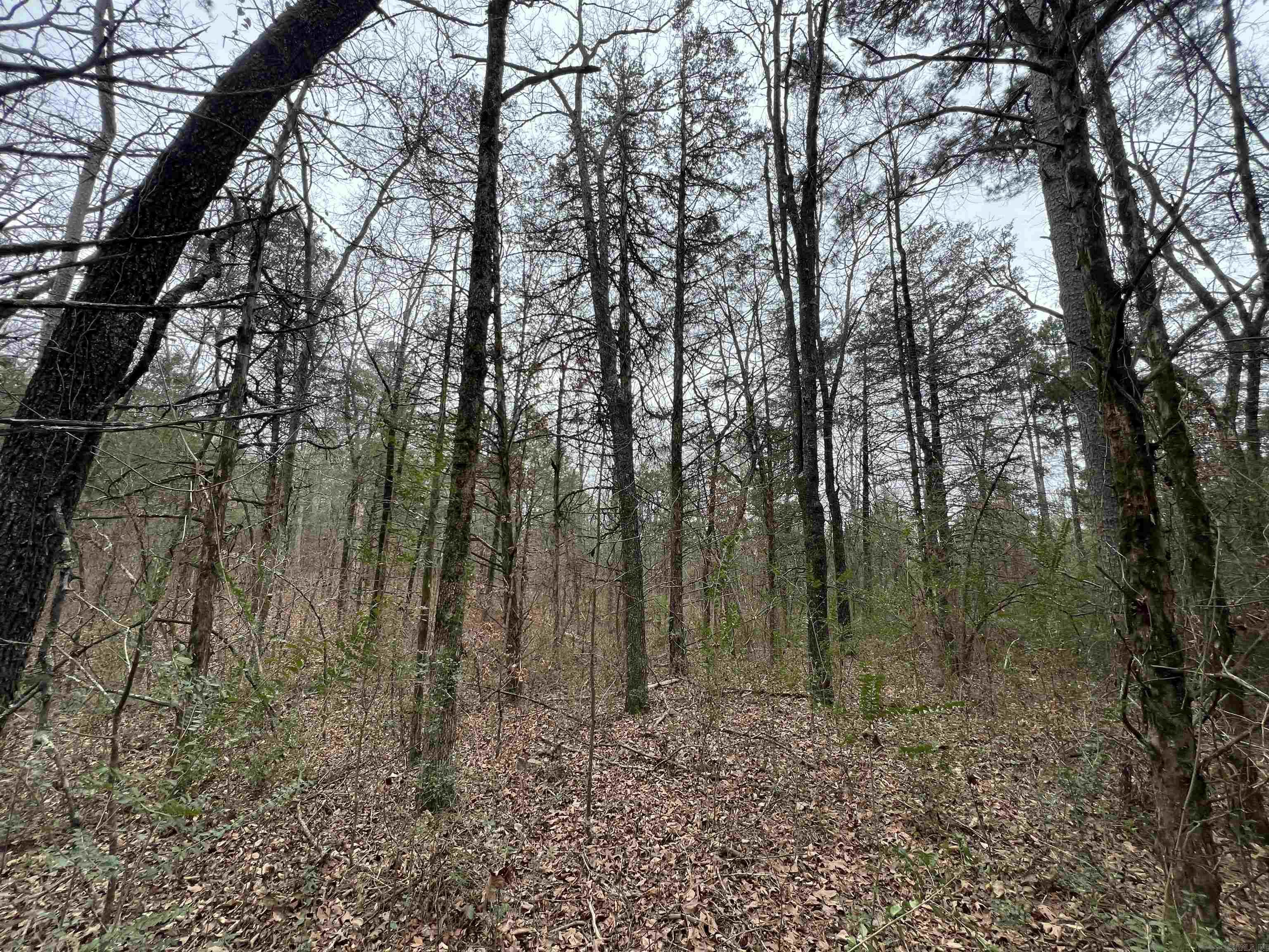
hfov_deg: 106.2
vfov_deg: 89.9
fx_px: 477
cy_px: 476
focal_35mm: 13
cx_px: 634
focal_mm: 1.57
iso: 32
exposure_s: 1/139
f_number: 1.8
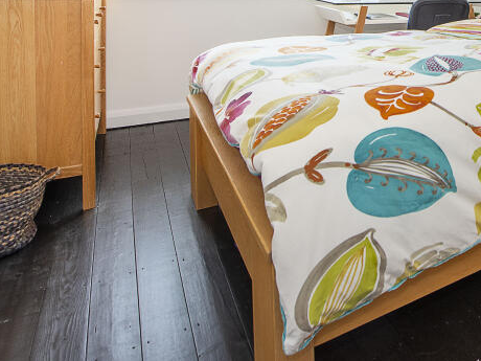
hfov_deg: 49.0
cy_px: 4
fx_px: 417
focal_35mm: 30
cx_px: 482
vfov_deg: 41.1
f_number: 5.6
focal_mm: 14
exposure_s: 1/100
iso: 500
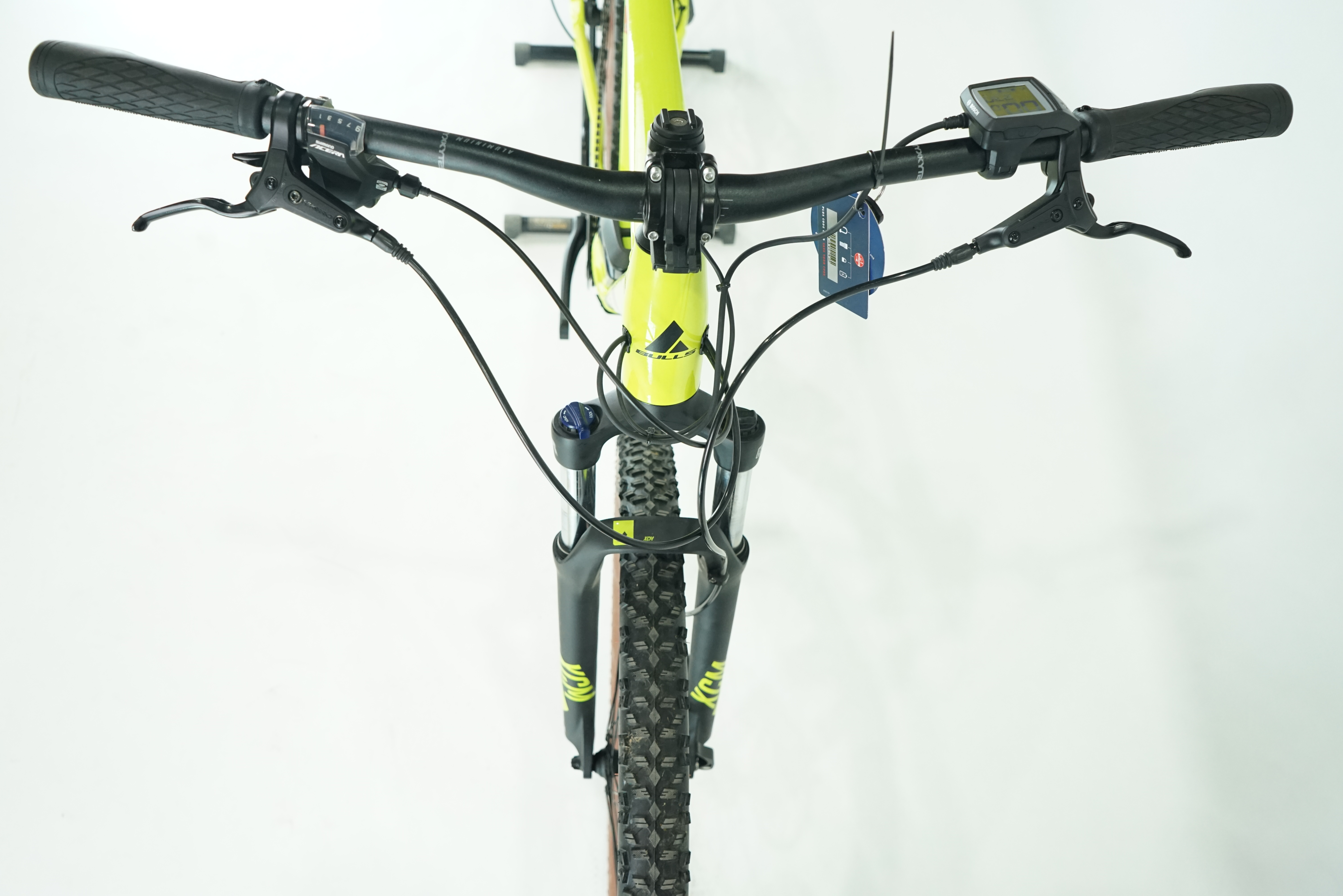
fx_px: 1044
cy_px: 448
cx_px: 672
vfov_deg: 46.4
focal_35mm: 28
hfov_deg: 65.5
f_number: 5
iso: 2000
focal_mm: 28
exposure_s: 1/200
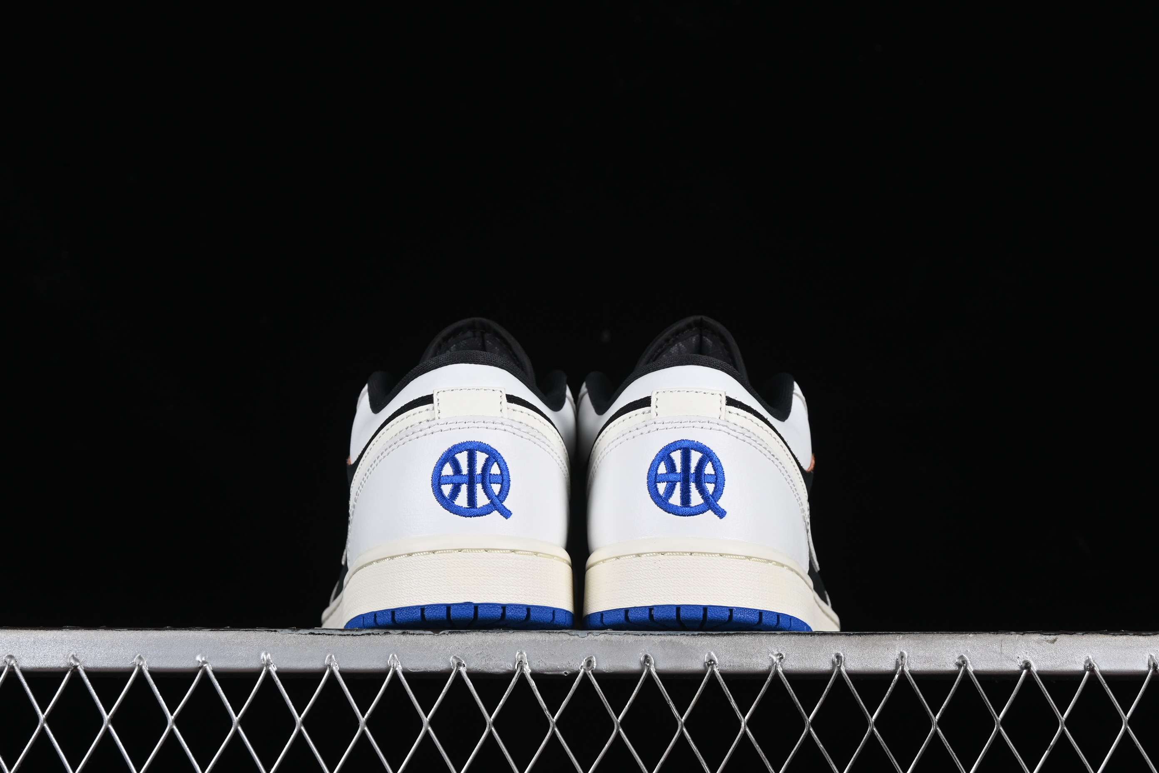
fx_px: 2414
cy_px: 386
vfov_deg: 18.2
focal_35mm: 75
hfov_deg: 27.0
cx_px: 580
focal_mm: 50
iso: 160
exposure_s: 1/80
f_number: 8
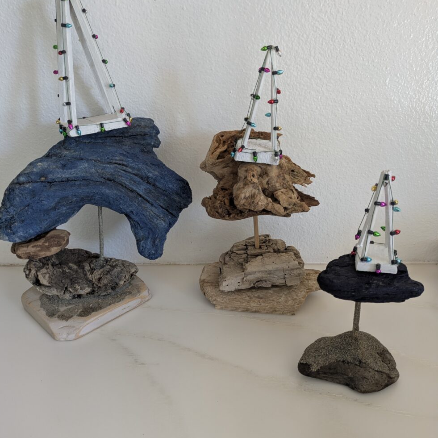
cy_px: 216
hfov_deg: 54.0
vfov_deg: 54.0
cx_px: 217
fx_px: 429
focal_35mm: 30
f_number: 1.89
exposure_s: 1/24
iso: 58
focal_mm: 5.43
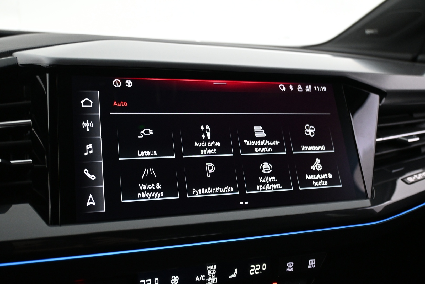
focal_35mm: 34
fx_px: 398
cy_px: 142
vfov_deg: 39.1
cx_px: 212
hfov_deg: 56.1
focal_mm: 22.5
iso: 1250
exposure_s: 1/30
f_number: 4
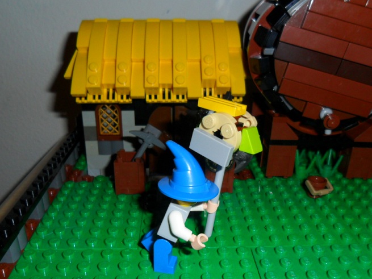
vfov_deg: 42.8
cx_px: 182
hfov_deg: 55.4
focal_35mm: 33
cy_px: 160
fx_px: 355
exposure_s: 1/45
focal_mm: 4.9
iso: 100
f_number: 8.9
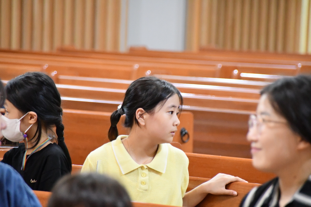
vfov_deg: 3.7
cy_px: 104
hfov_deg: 5.5
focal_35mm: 375
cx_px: 156
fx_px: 3239
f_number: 6.3
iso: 12800
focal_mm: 250
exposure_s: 1/125
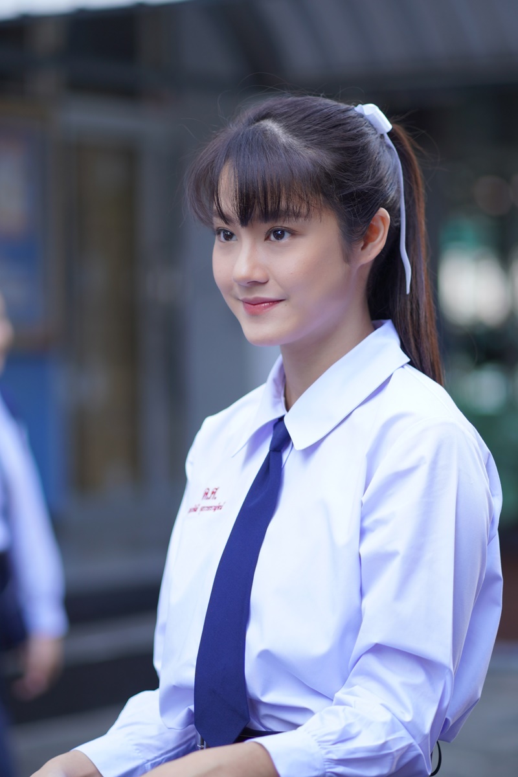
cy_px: 388
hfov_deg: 10.8
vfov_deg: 16.1
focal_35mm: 128
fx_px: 2752
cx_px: 259
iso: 100
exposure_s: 1/320
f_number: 1.8
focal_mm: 85
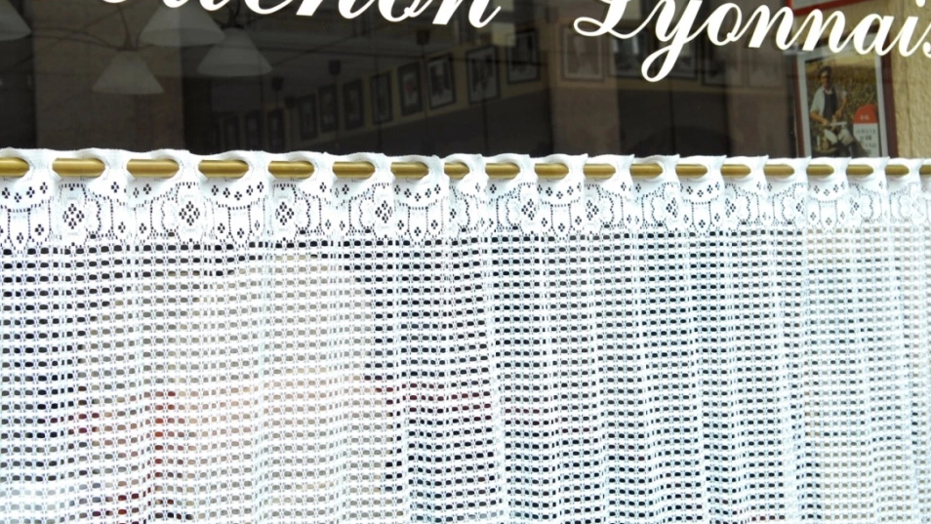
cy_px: 207
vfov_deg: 20.7
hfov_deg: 36.0
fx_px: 1432
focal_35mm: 58
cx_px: 453
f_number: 5
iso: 200
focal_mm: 32
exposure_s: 1/60
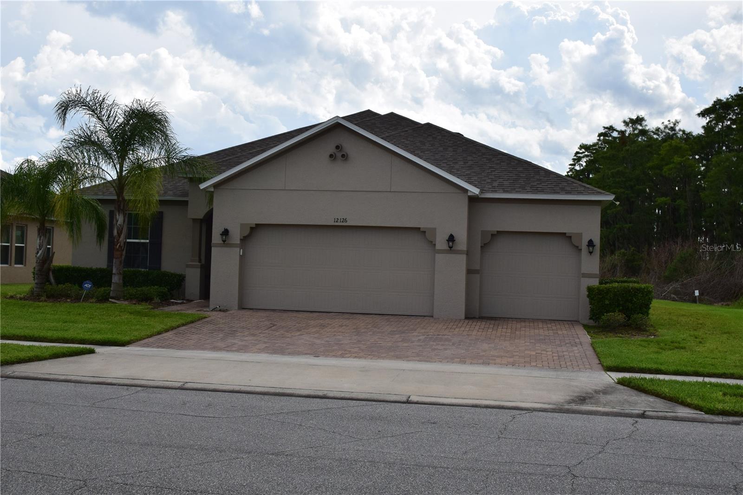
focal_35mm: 42
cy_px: 248
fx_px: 867
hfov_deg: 46.4
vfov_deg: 31.9
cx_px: 372
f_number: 11
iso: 400
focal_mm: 28
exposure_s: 1/500
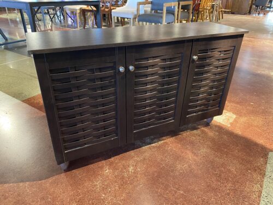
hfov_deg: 67.3
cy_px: 102
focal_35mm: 26
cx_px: 136
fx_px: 205
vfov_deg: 53.1
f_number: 1.8
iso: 640
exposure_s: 1/40
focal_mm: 4.25
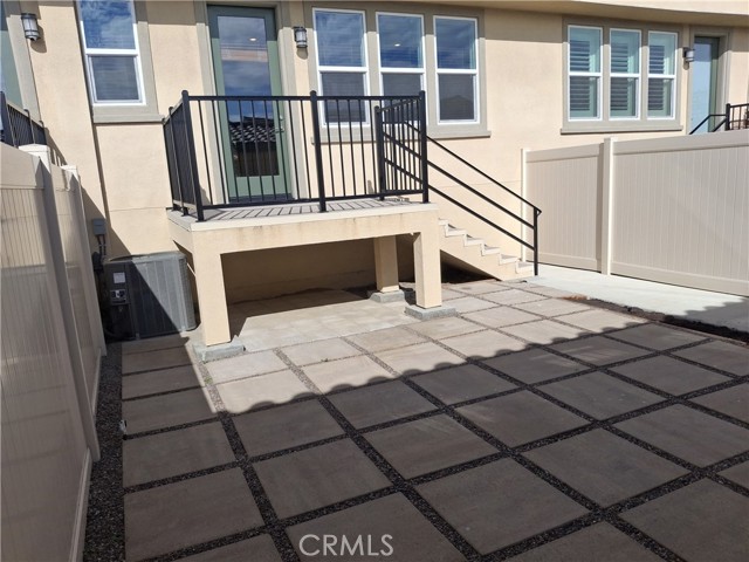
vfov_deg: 54.9
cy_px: 281
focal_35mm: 25
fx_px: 541
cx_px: 374
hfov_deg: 69.4
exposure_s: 1/2841
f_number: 1.8
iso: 25
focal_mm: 4.69
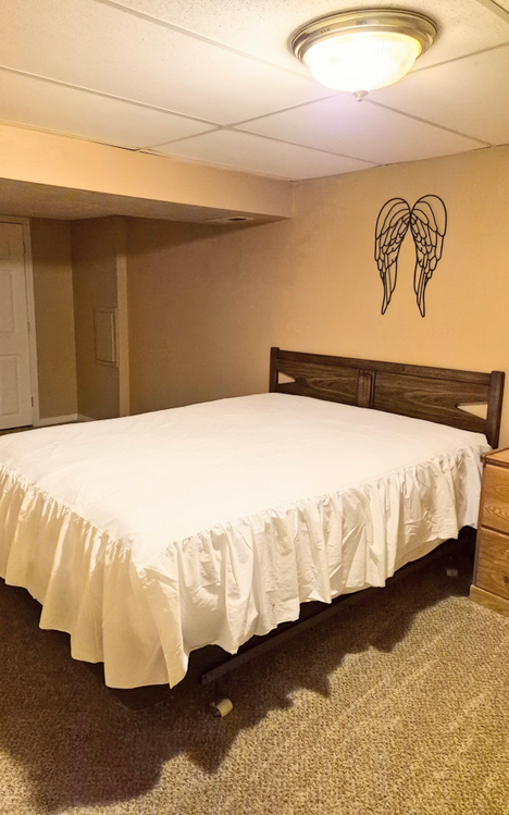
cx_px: 215
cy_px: 403
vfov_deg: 72.5
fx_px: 555
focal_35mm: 25
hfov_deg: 49.1
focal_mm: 5.4
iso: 2000
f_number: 1.8
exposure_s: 1/120
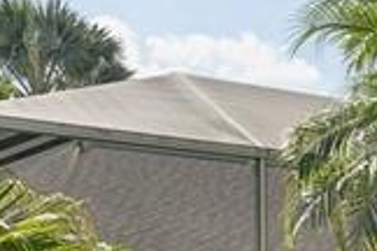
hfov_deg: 18.6
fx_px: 1058
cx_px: 512
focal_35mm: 101
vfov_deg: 12.6
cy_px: 411
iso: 400
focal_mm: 16
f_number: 8
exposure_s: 1/500
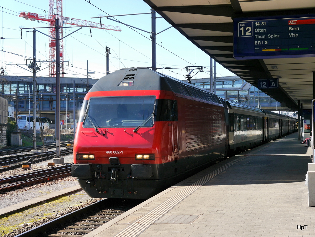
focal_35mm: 68
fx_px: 619
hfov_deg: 28.6
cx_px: 158
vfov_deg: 21.6
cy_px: 118
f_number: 7.1
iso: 160
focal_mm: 34
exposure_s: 1/200
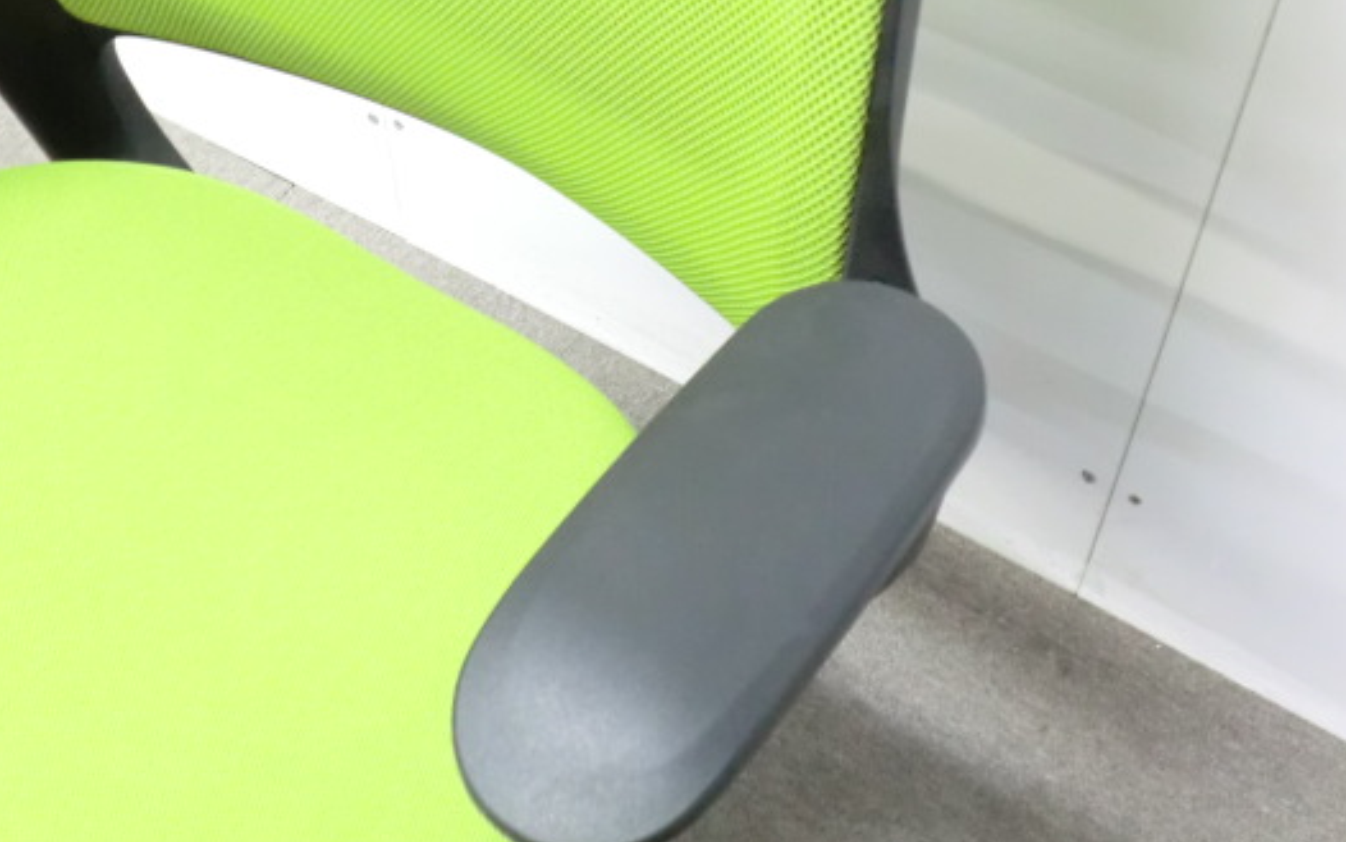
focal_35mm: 49
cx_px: 576
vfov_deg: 26.2
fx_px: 1798
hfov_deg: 40.9
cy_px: 261
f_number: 3.9
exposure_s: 1/15
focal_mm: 6.9
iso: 800
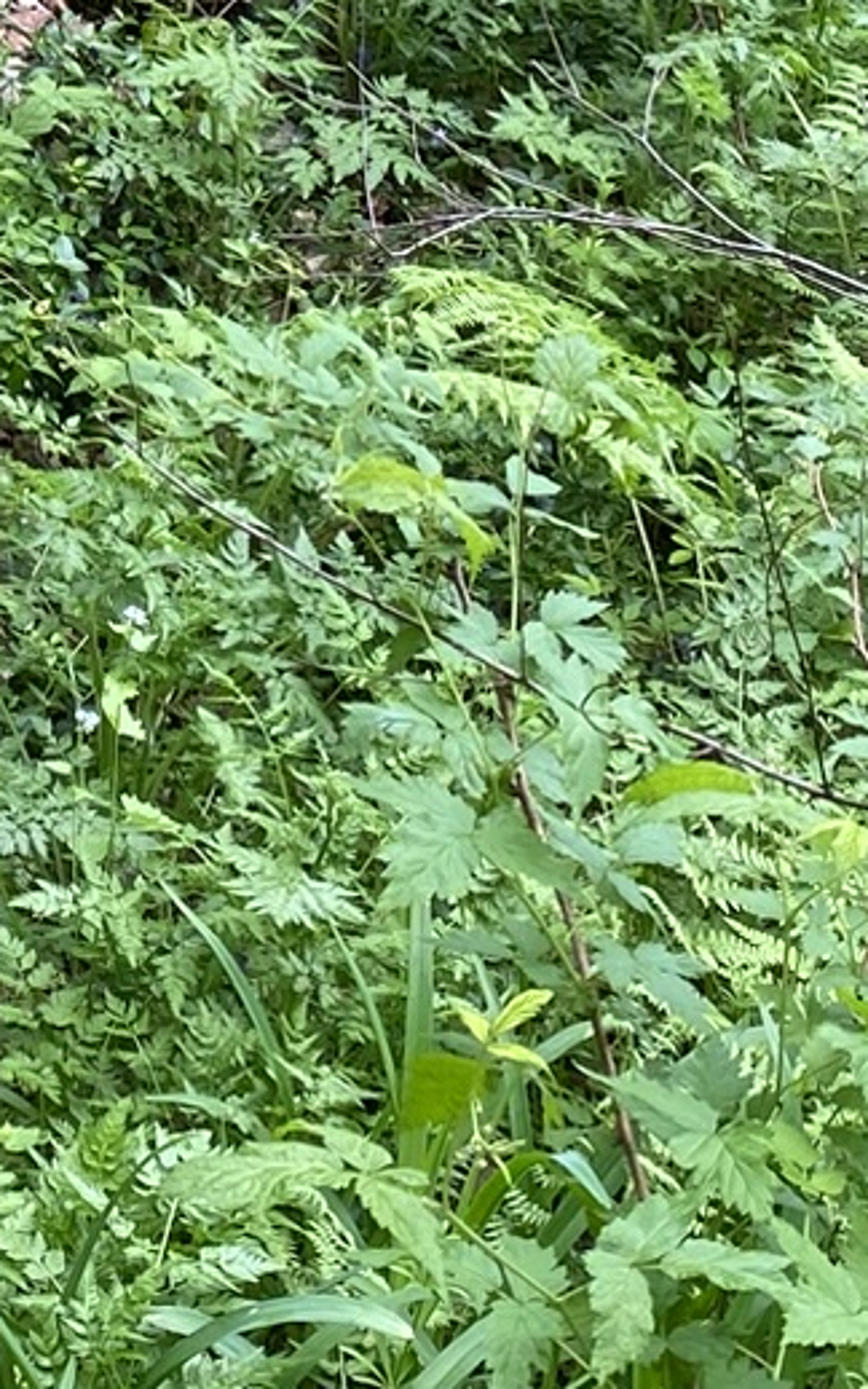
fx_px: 4123
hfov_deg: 11.7
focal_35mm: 109
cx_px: -244
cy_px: -442
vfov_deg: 17.8
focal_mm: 4.25
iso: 32
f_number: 1.8
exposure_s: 1/128
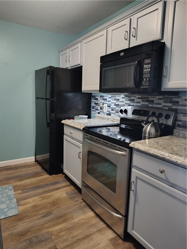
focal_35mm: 24
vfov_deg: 71.6
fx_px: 173
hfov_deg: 56.8
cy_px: 124
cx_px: 94
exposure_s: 1/40
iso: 1769
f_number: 1.8
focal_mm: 5.56
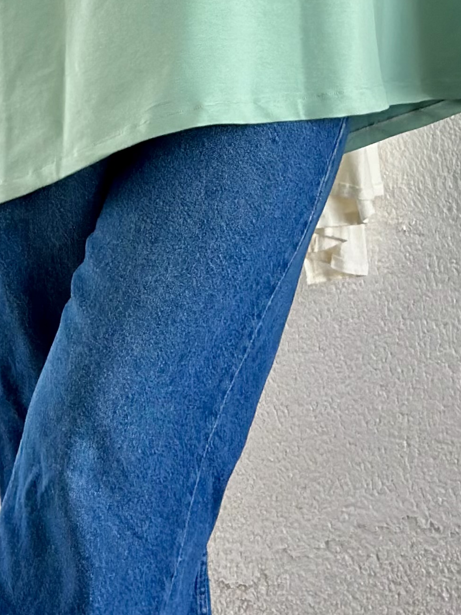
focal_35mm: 148
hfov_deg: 10.0
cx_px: 209
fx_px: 2628
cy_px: -268
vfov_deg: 12.7
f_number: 1.78
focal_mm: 6.86
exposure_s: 1/494
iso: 80
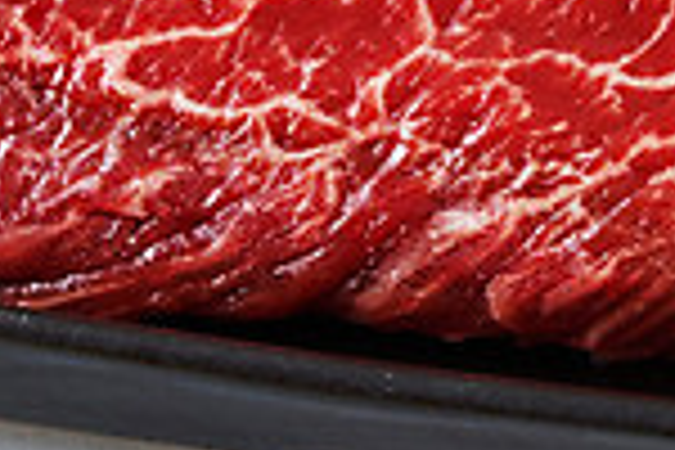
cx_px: 590
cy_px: -428
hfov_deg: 5.7
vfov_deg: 3.8
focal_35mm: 361
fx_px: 6768
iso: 200
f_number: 16
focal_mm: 90
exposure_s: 1/125
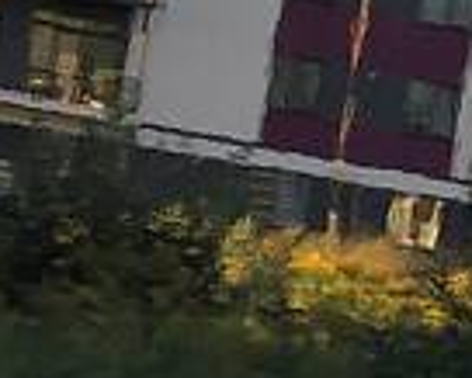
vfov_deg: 5.2
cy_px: -49
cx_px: -69
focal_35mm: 299
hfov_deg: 6.4
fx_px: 4180
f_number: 2.4
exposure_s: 1/122
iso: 16
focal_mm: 6
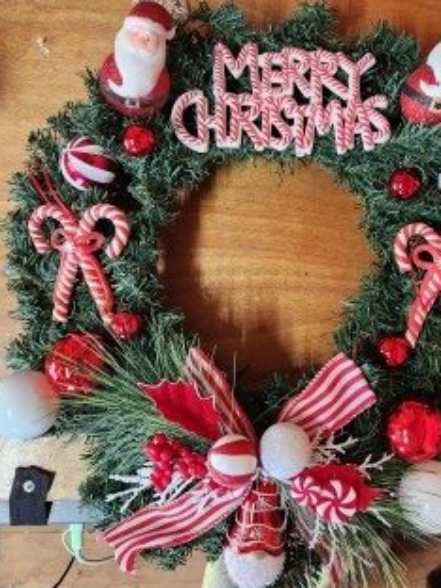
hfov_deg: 42.6
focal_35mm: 33
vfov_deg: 55.2
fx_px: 561
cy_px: 256
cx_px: 277
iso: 320
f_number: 1.8
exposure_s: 1/120
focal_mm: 5.4
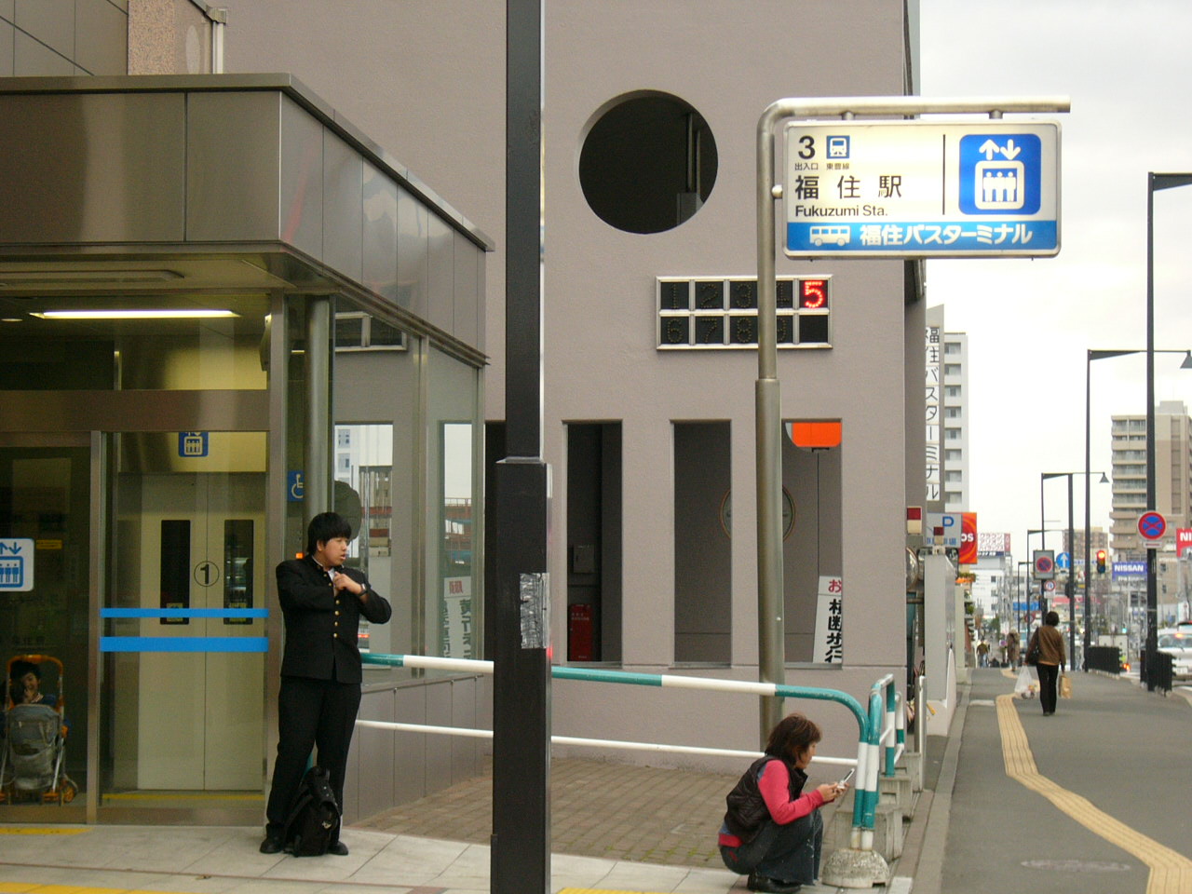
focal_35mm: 86
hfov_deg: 22.8
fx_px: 2961
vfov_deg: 17.2
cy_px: 447
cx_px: 596
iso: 100
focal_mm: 14.3
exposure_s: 1/25
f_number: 4.6
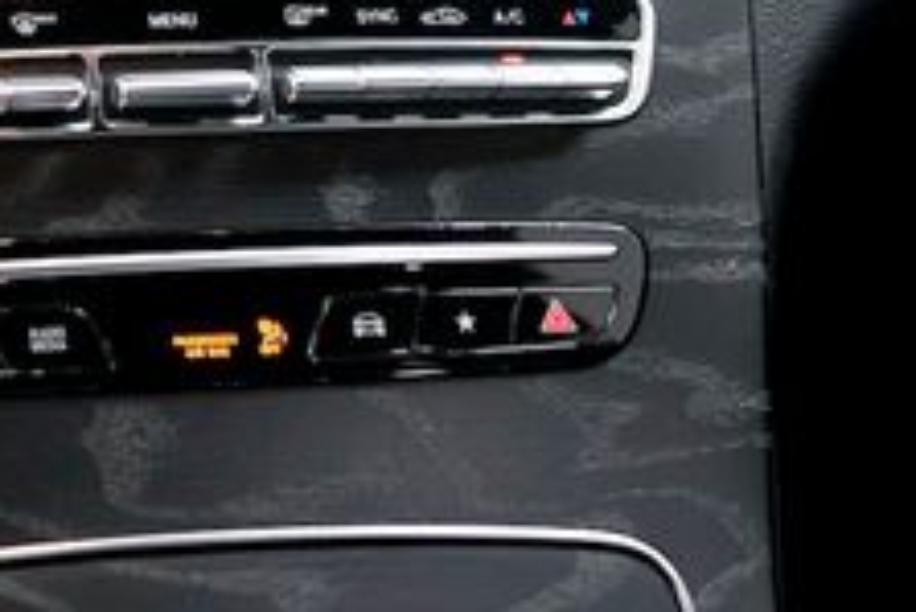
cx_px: -312
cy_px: -216
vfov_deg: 11.6
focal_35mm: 115
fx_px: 2928
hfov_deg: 16.7
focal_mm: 40
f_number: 3.5
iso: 1600
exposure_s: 1/200
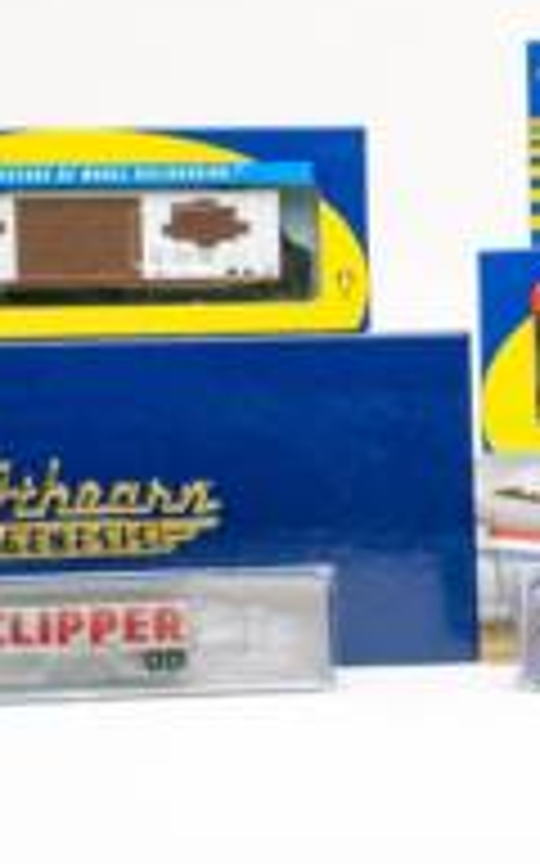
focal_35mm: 102
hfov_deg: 12.8
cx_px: 387
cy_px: 358
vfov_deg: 20.4
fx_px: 2402
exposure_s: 1/125
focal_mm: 32
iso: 100
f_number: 25
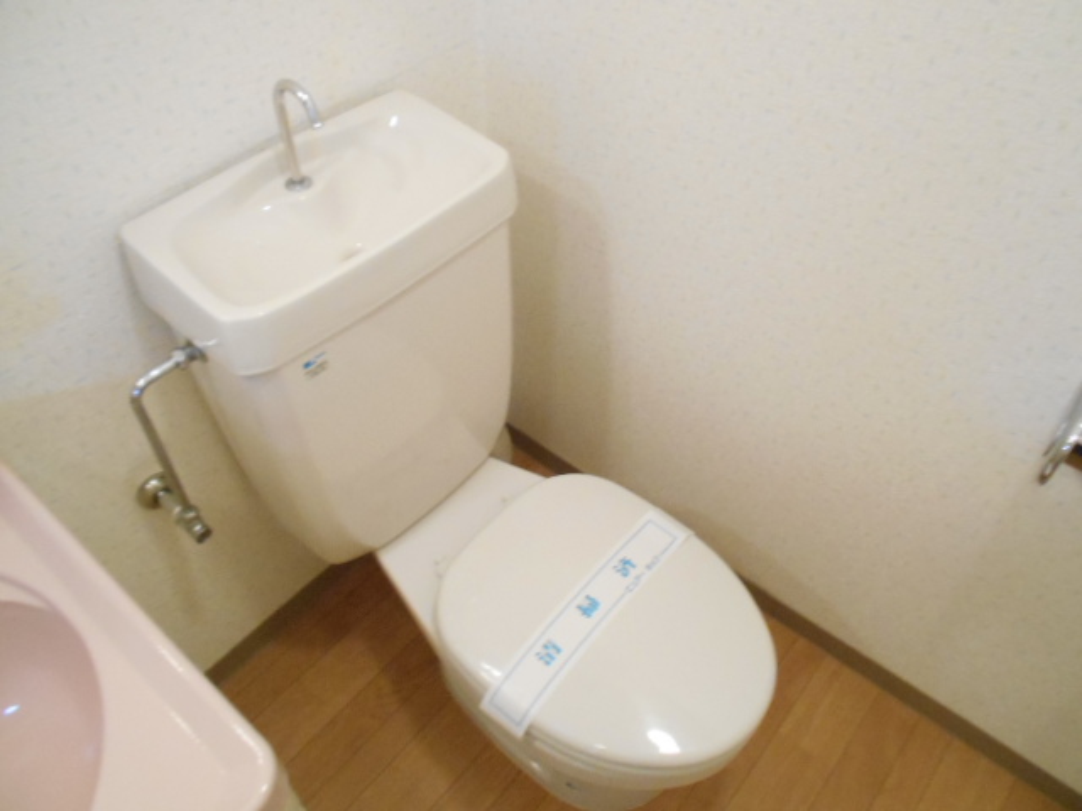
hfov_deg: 67.3
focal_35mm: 26
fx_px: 813
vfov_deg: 53.1
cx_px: 541
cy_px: 406
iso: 800
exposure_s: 1/40
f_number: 3.2
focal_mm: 4.6
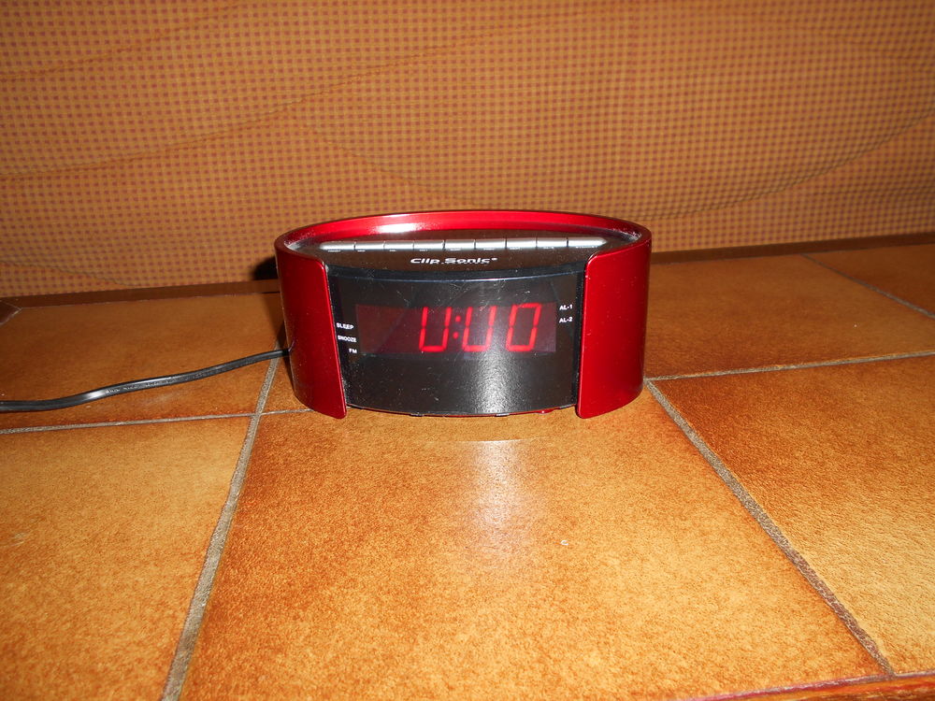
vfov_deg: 53.1
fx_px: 702
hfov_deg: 67.3
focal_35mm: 26
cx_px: 468
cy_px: 350
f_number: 3.2
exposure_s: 1/25
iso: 80
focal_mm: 4.6
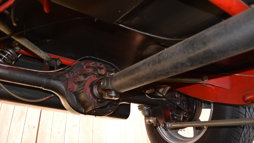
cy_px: 60
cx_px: 124
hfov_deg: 66.1
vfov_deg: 40.1
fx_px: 195
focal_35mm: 29
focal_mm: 18
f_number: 3.5
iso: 220
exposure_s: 1/125
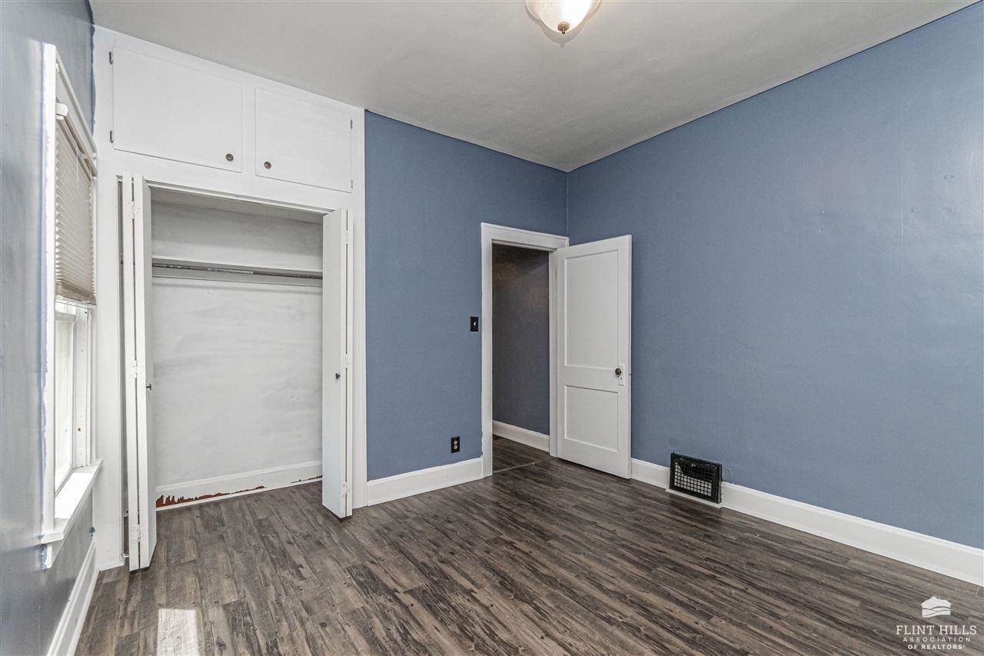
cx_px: 492
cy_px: 328
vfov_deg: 77.3
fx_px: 410
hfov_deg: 100.4
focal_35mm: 15
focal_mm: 10
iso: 1250
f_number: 13
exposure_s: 1/60
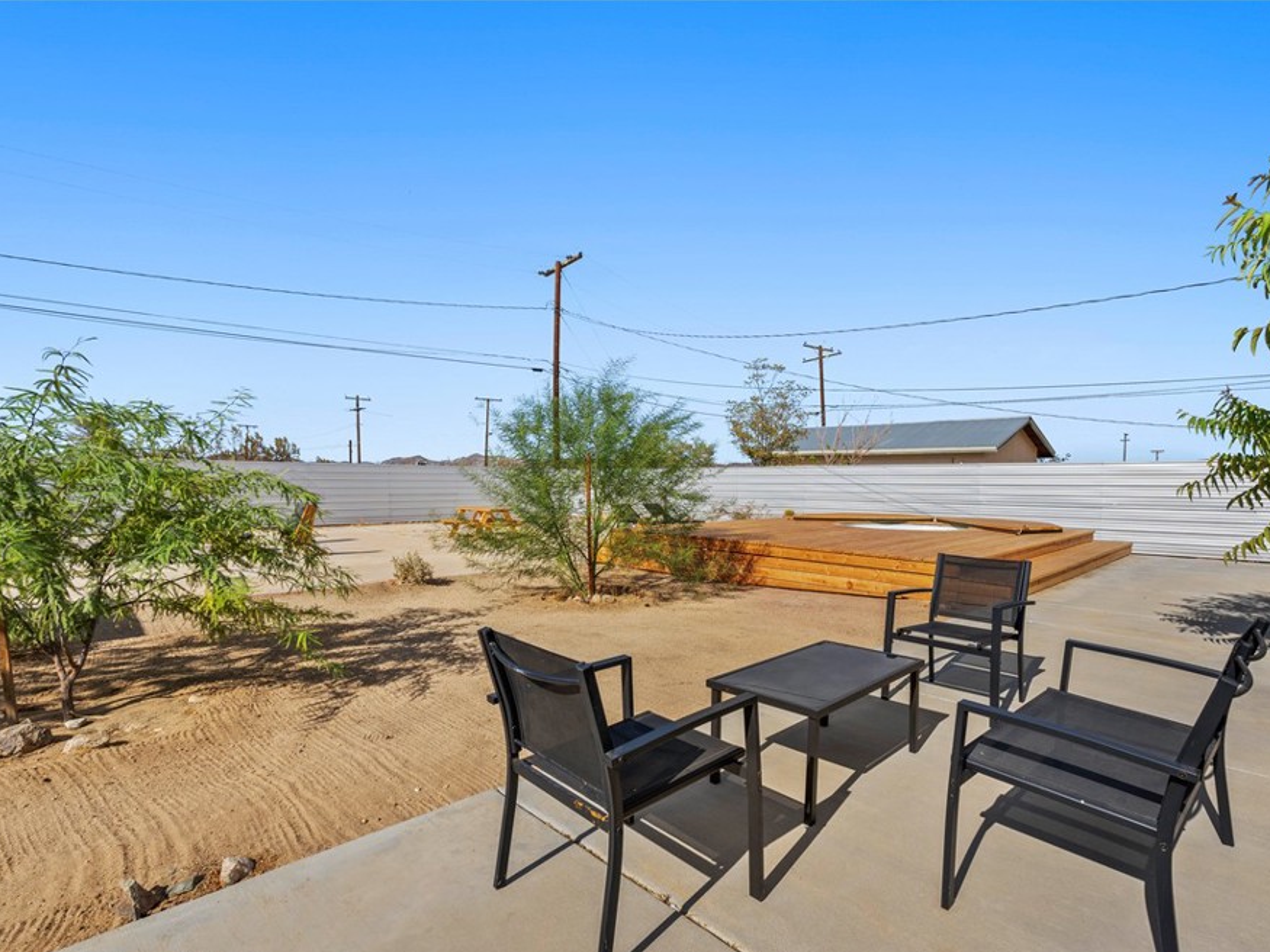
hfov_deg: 86.0
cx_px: 660
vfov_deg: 69.9
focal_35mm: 19
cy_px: 494
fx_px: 681
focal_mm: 16.5
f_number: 11
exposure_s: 1/250
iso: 400
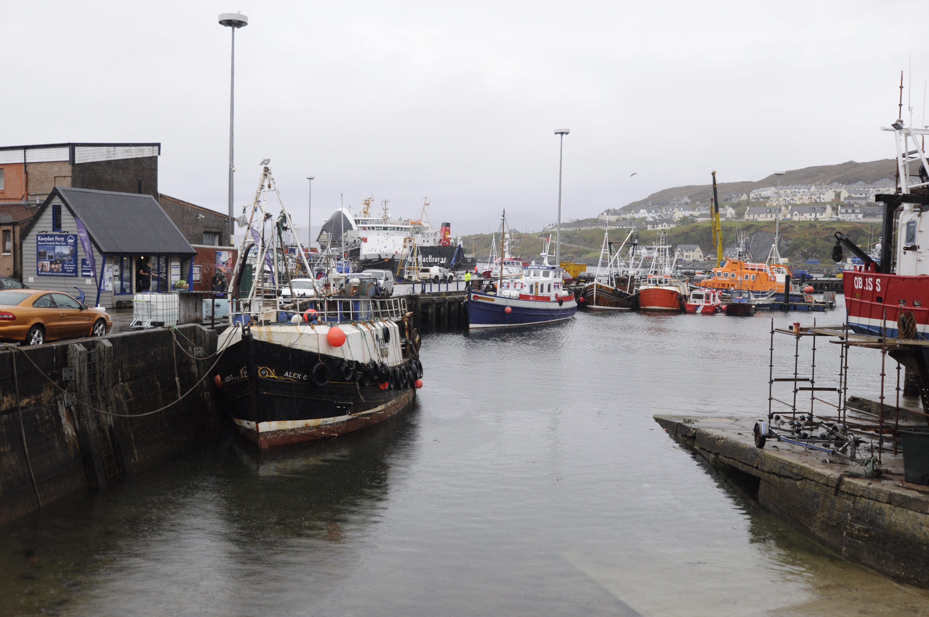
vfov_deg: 39.9
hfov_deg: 57.3
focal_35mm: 33
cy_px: 308
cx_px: 464
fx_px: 851
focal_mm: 22
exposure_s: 1/320
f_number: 5.6
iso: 320
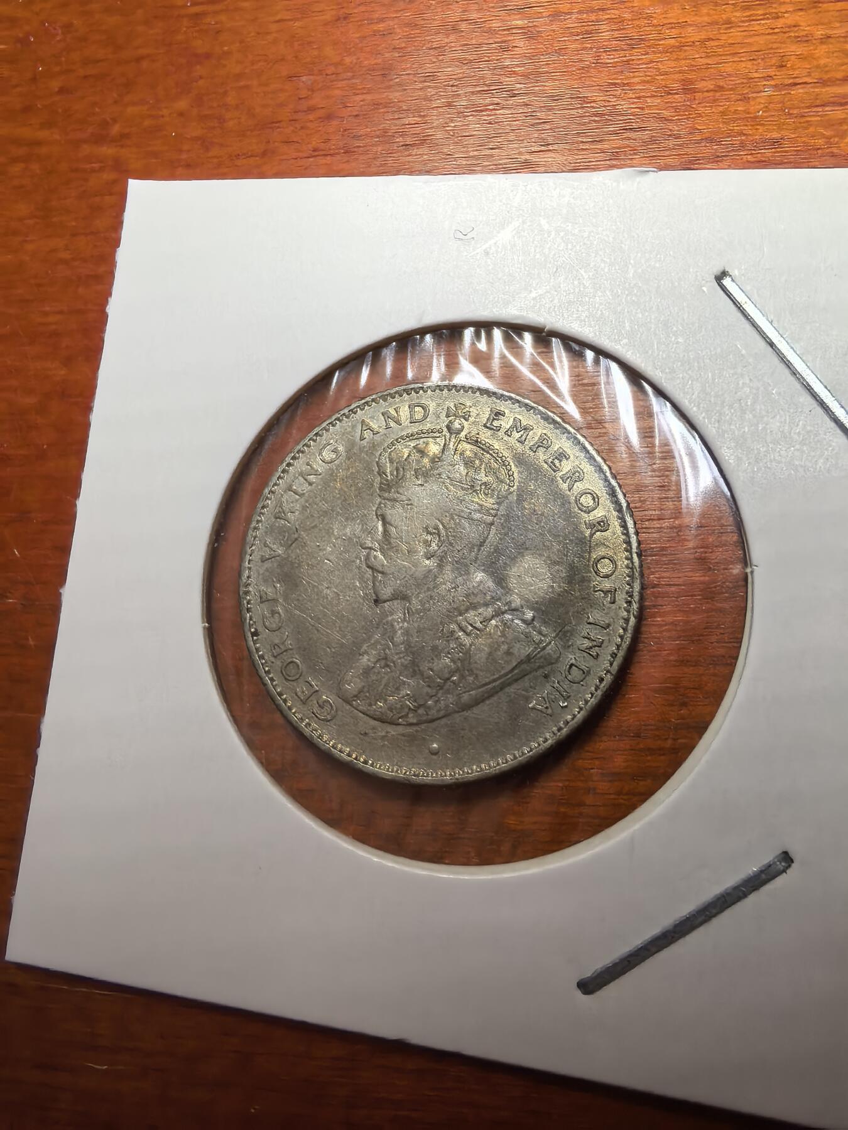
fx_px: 784
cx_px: 424
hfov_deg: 56.8
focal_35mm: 24
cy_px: 565
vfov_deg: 71.6
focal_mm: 1.68
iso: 160
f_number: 2.2
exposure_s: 1/100
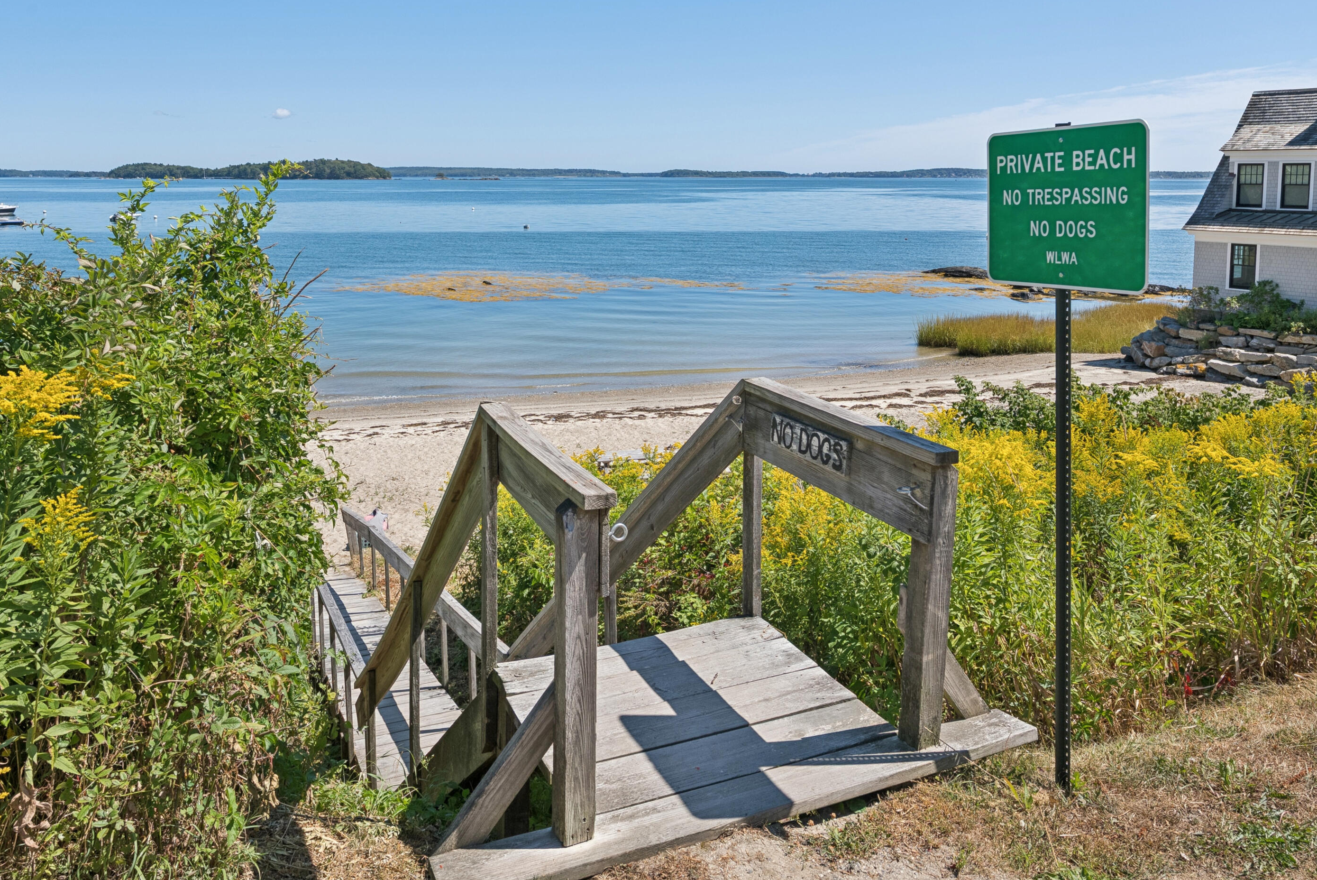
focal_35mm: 28
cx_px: 691
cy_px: 420
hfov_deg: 66.3
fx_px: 1008
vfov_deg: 47.1
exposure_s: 1/800
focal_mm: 25.5
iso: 320
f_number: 7.1
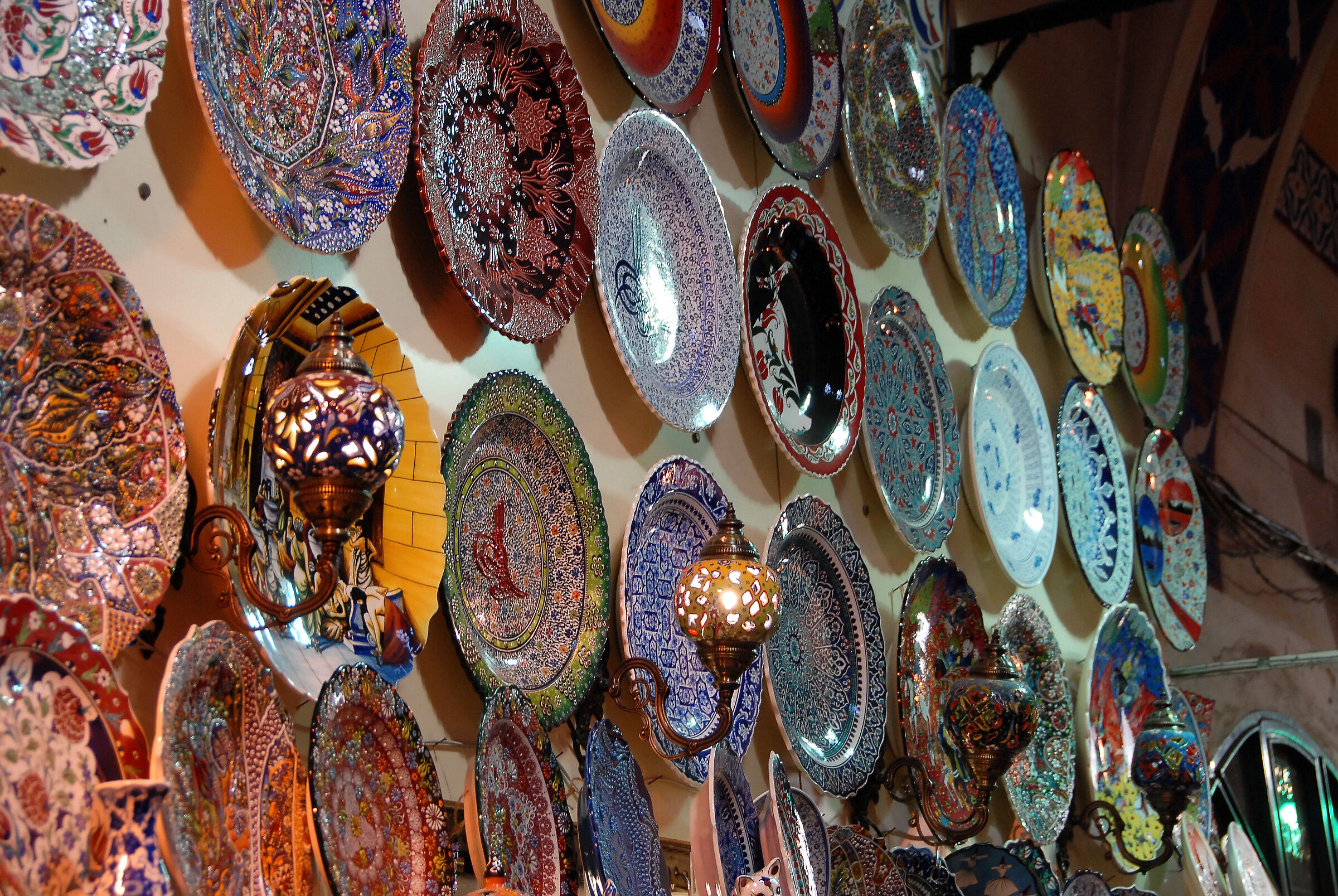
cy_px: 448
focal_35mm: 82
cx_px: 669
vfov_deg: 16.6
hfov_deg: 24.6
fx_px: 3070
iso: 400
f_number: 4.8
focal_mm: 55
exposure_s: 1/125
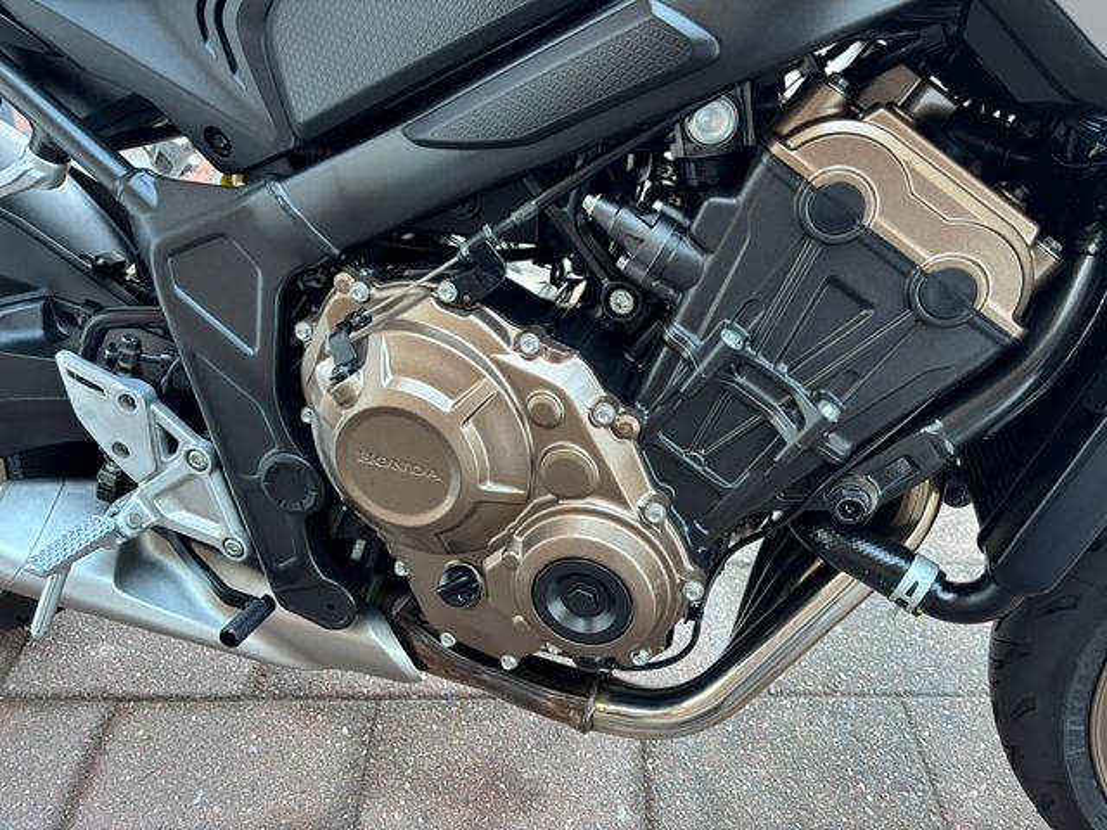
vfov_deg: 53.1
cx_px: 554
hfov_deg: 67.3
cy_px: 415
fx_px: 831
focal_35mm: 26
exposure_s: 1/60
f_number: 1.6
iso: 200
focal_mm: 5.96
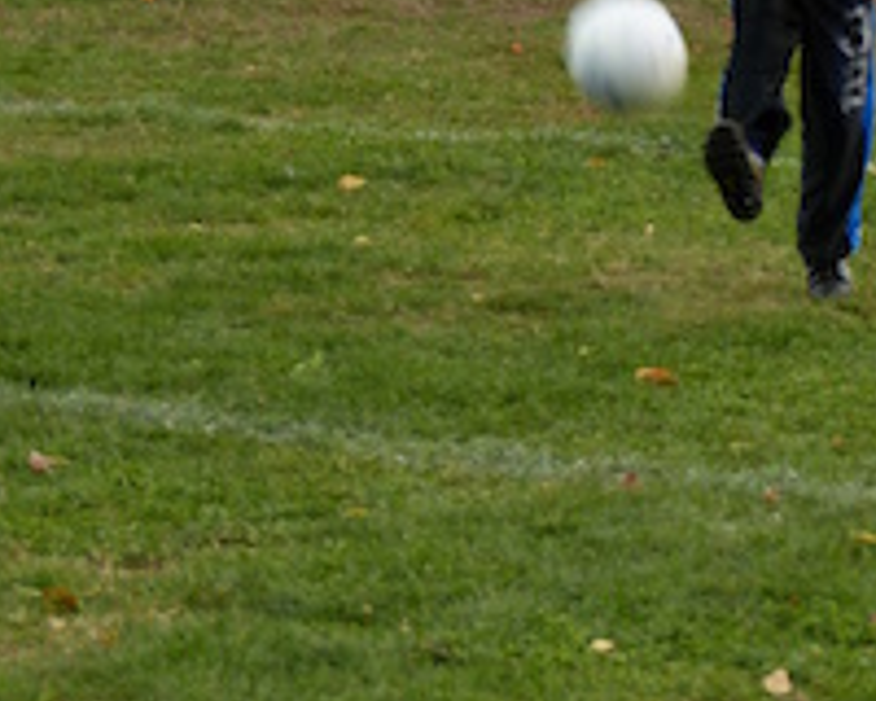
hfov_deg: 7.2
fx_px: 6974
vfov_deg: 5.7
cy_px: -149
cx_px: 355
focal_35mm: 269
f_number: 2.8
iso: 100
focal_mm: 24.8
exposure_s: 1/80
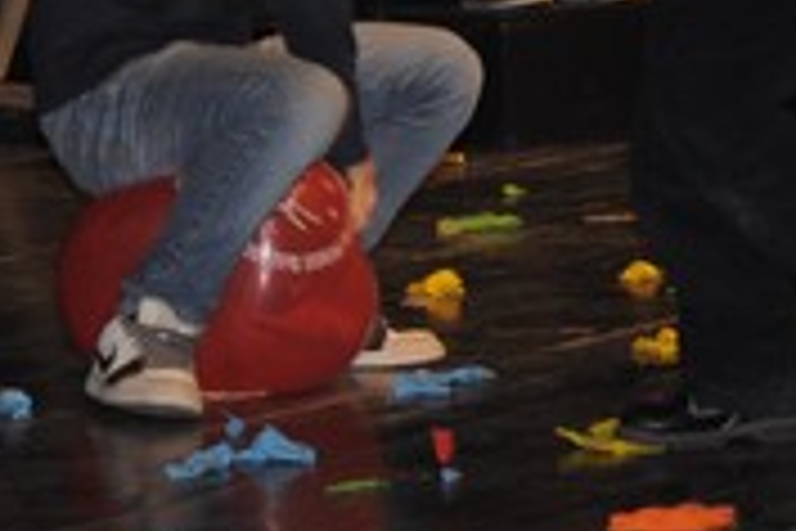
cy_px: 86
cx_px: 342
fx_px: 6329
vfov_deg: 4.8
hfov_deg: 7.2
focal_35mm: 286
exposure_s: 1/60
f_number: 5.3
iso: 400
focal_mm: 75
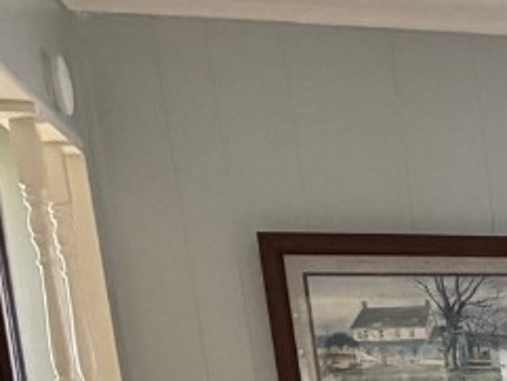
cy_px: 785
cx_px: 1043
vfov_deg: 12.6
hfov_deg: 15.2
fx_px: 1495
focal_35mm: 102
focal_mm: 6.76
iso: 500
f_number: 1.78
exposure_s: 1/60
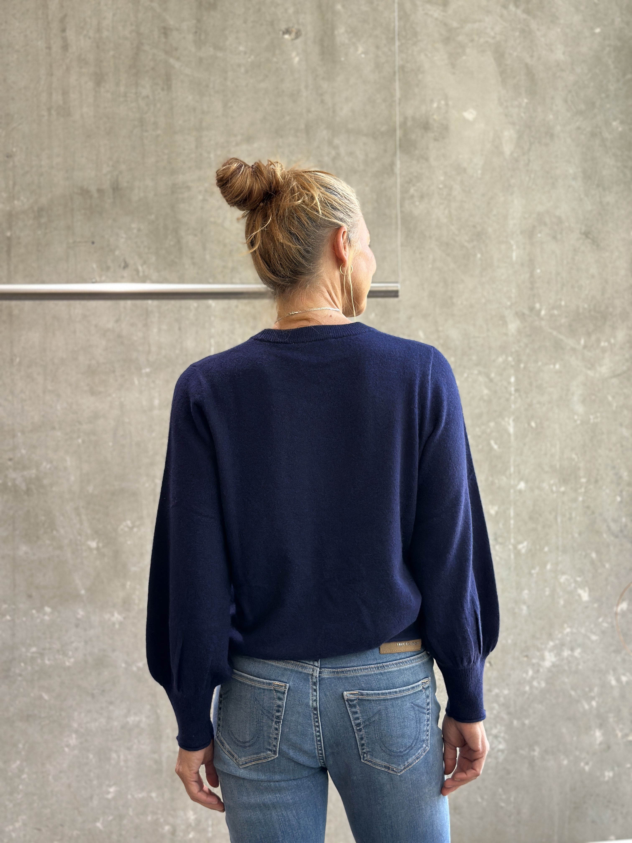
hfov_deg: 30.3
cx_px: 316
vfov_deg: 39.7
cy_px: 422
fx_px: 1168
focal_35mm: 48
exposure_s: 1/120
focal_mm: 6.86
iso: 125
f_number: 1.78
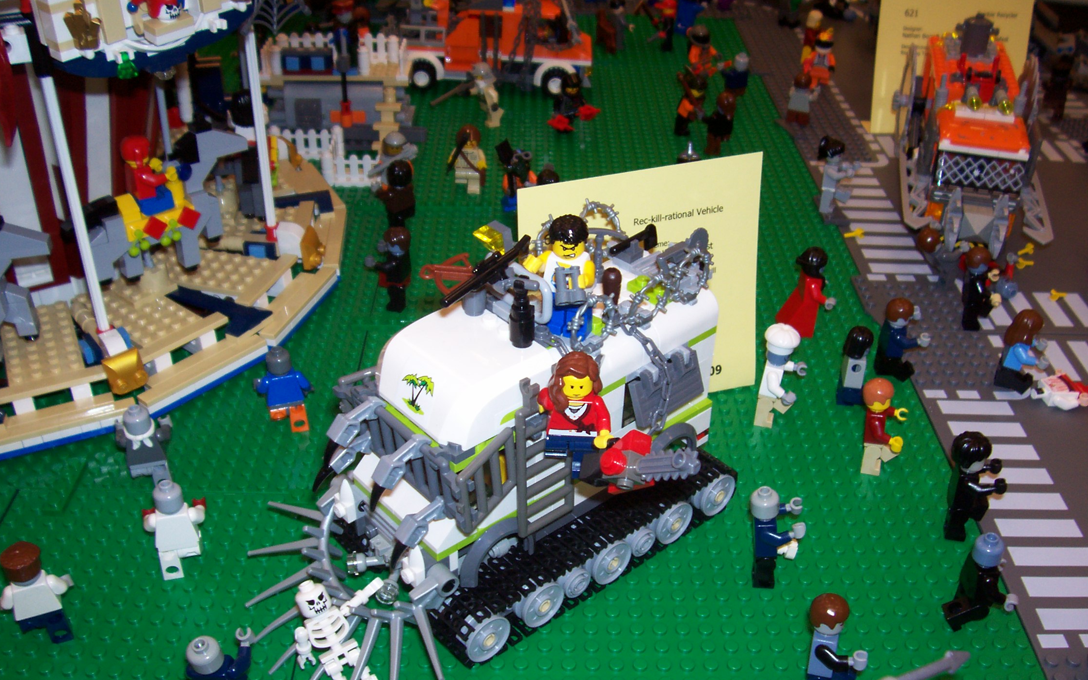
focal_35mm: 37
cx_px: 536
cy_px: 408
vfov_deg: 34.3
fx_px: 1097
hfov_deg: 52.7
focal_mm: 5.6
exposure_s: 1/64
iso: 80
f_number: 2.7
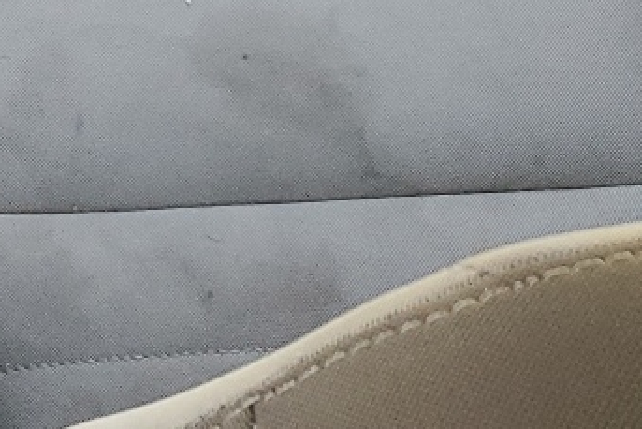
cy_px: -545
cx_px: -625
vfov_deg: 9.8
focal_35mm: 126
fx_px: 2248
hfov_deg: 13.9
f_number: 1.5
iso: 81
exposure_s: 1/120
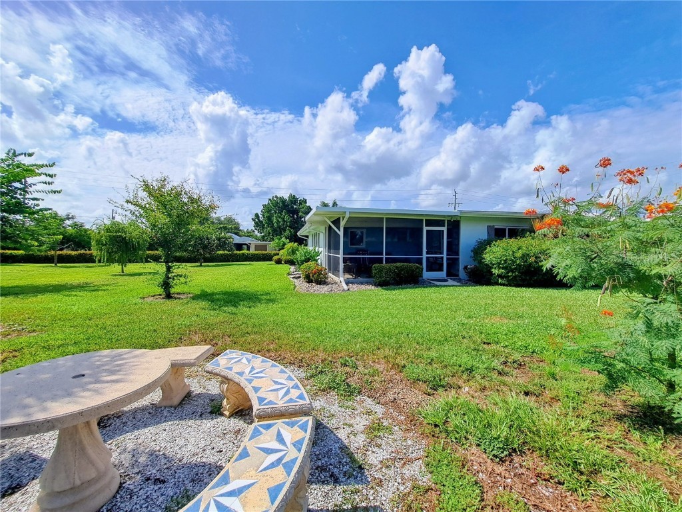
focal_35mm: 13
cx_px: 341
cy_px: 256
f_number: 2.2
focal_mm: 1.74
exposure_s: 1/2331
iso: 50
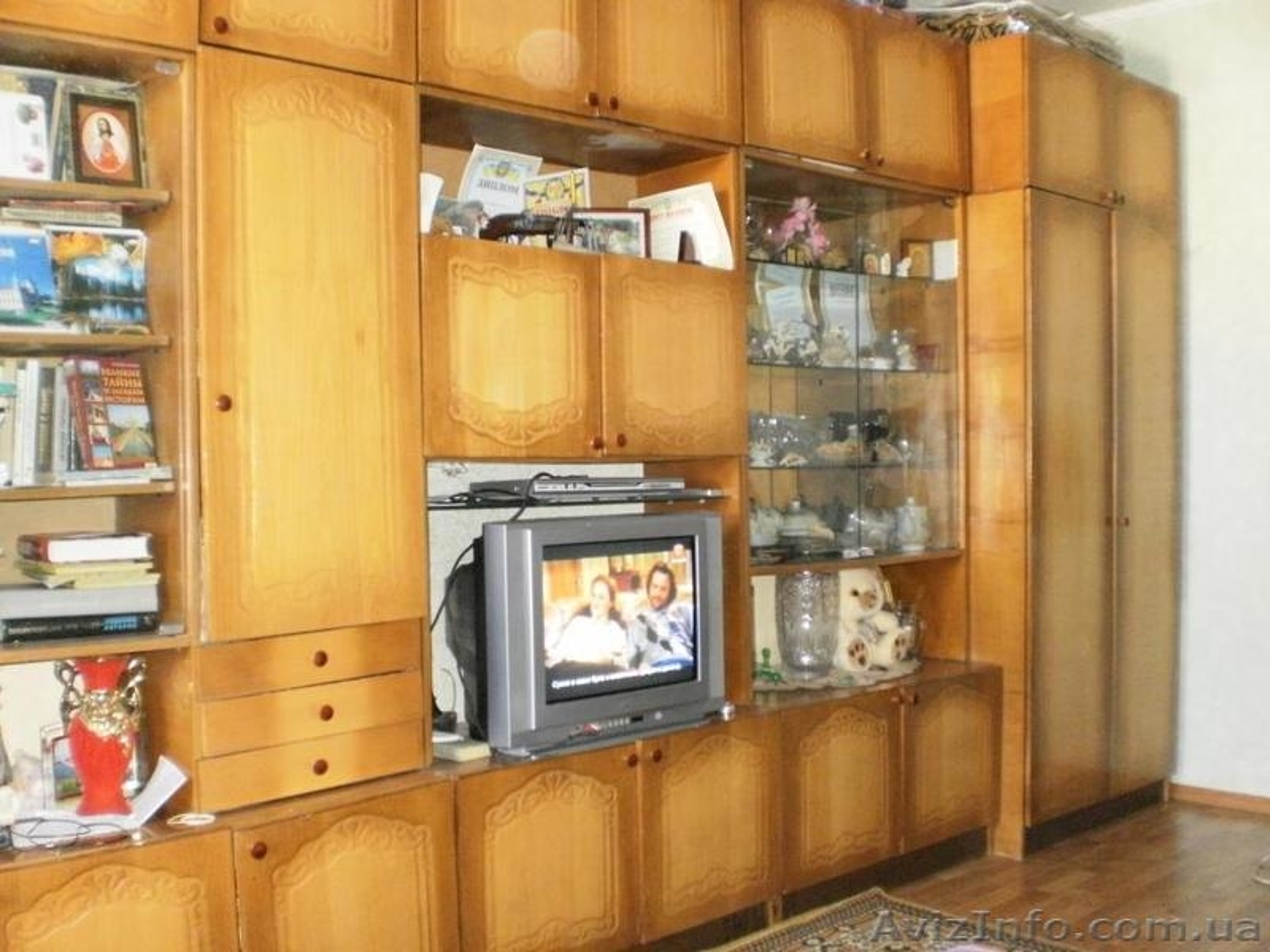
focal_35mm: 38
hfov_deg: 49.0
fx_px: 1394
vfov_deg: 37.7
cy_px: 476
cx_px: 635
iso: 500
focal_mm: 6.3
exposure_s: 1/30
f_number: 3.1
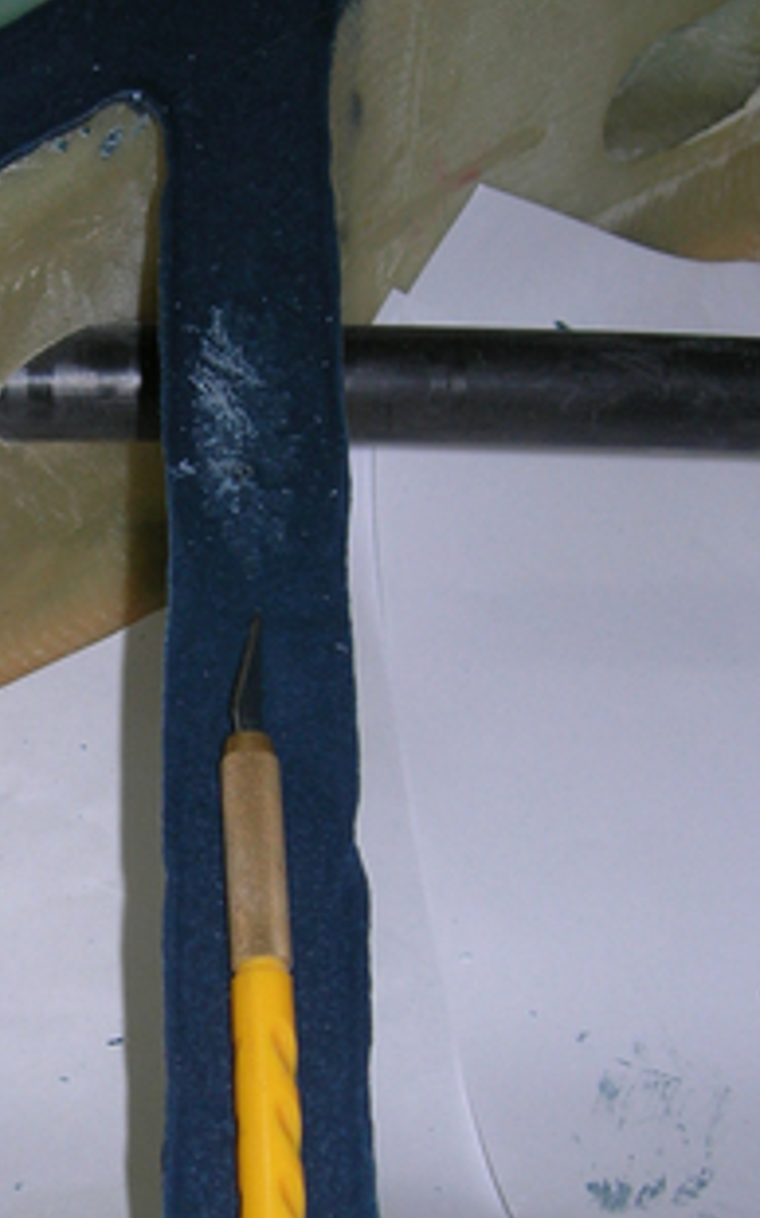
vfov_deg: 24.9
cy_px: 732
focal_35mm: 83
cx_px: 24
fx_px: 2754
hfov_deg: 15.5
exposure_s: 1/60.1
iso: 64
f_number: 2.8
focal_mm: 7.8
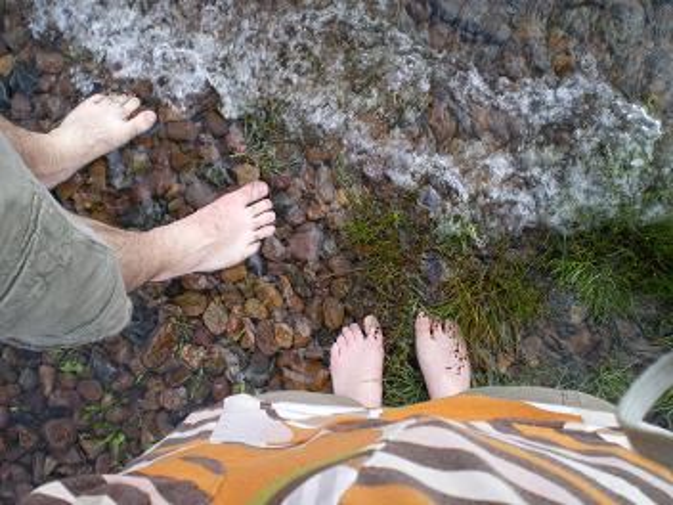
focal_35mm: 38
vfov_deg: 37.7
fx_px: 739
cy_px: 252
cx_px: 336
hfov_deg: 49.0
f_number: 3.1
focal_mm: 6.3
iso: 64
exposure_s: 1/160
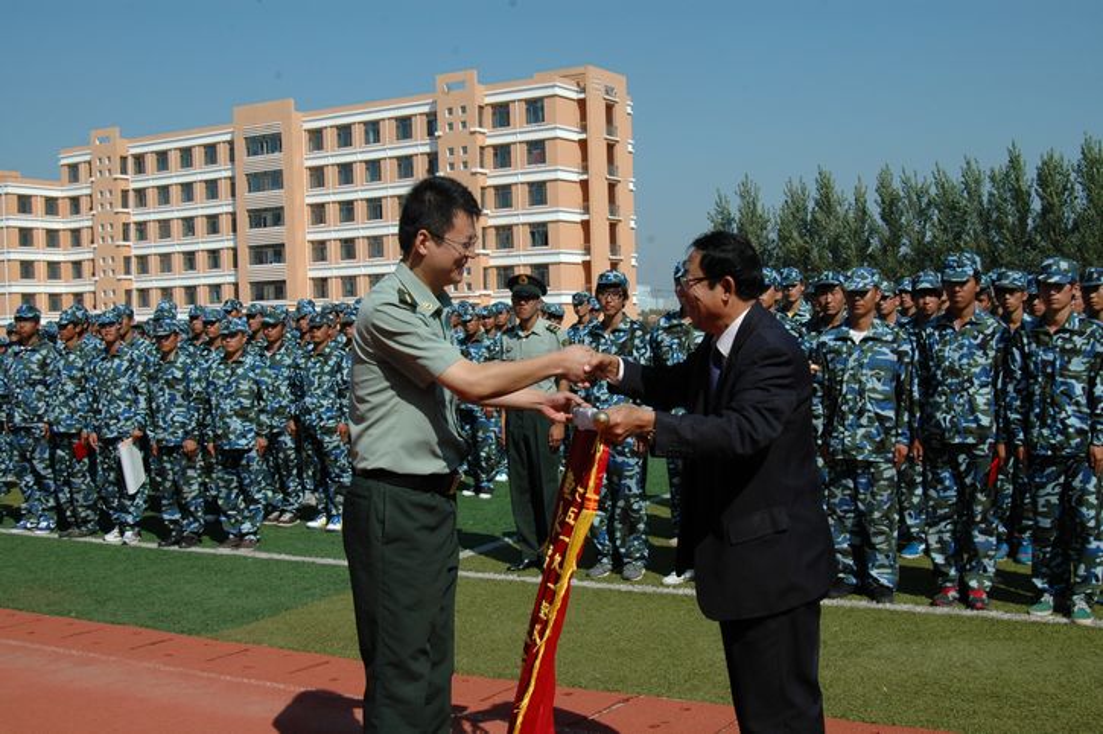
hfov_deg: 46.4
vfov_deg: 31.8
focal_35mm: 42
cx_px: 552
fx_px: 1286
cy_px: 367
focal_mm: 28
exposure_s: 1/400
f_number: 10
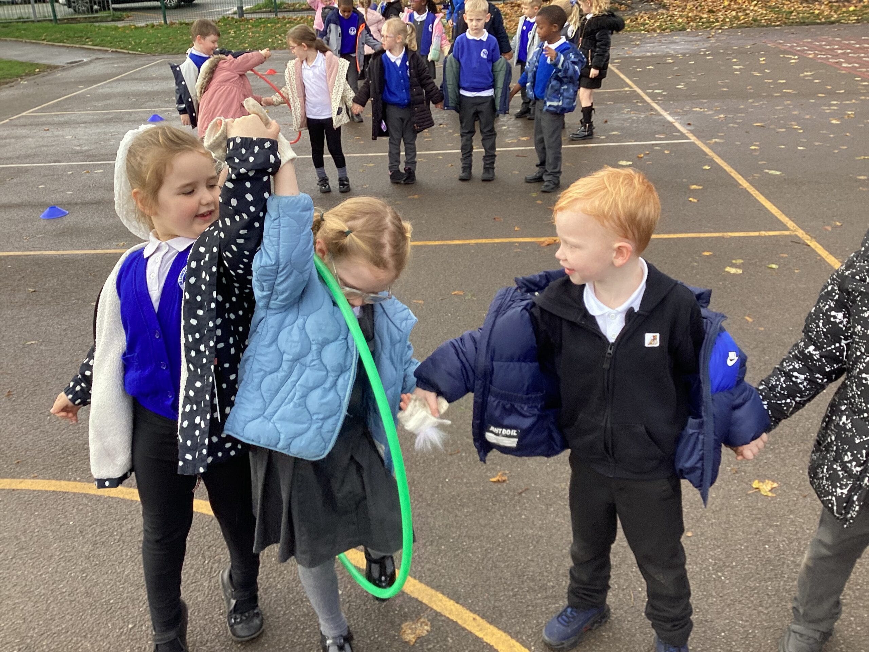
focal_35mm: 31
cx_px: 434
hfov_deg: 58.4
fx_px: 778
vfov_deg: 45.4
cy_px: 326
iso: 25
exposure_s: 1/117
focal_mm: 3.3
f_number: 2.4
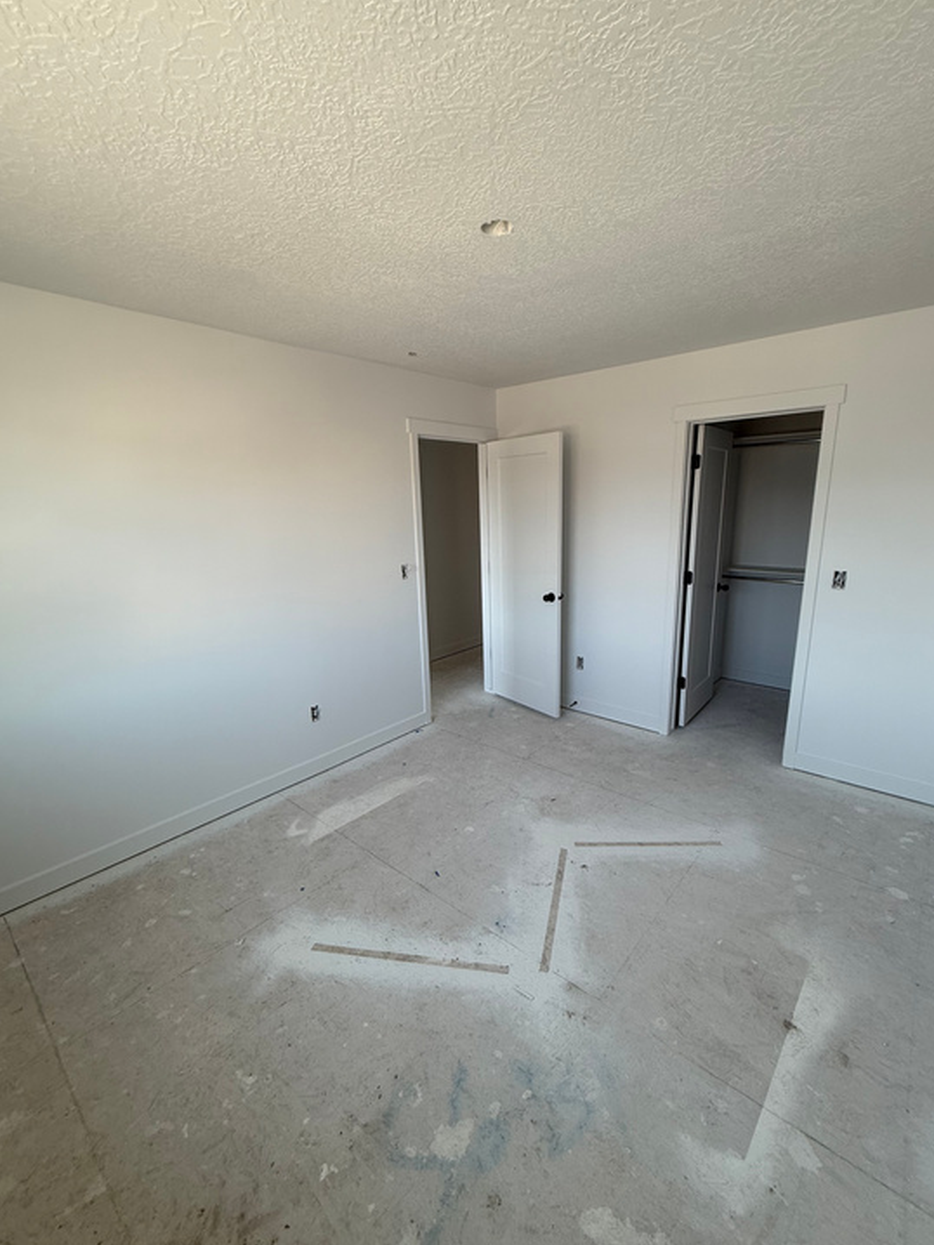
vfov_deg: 98.2
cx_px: 486
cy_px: 634
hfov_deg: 81.7
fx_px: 539
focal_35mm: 15
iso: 64
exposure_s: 1/99
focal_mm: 2.22
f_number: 2.2
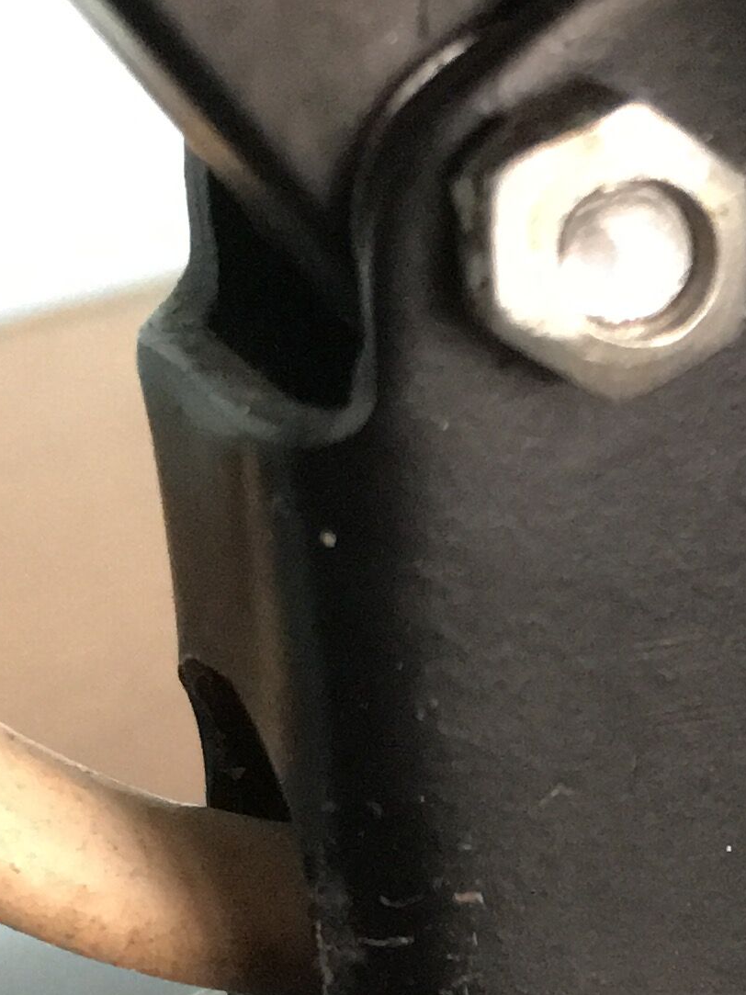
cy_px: 866
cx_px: 1156
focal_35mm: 108
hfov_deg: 12.9
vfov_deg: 18.0
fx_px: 3104
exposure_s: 1/17
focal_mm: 4.15
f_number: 2.2
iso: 320
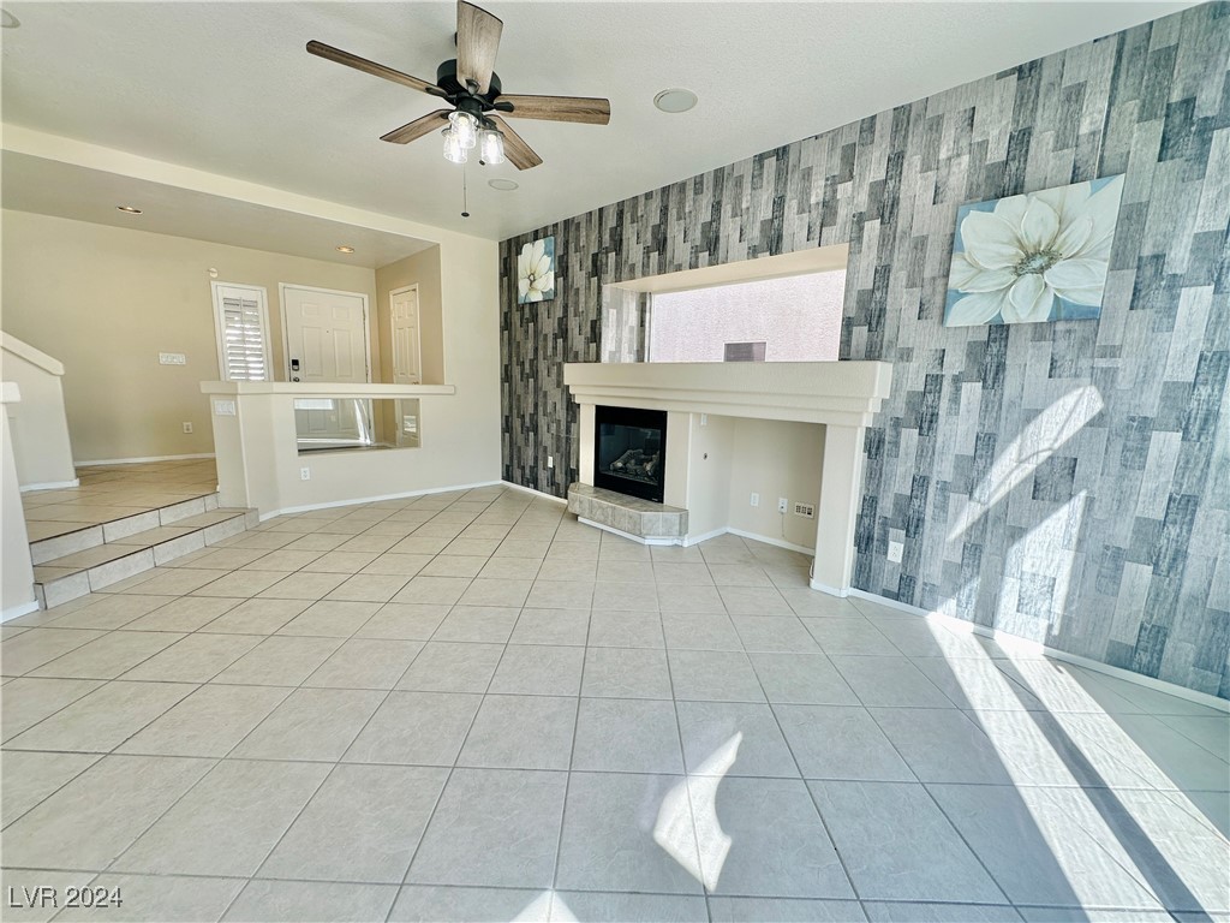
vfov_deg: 85.7
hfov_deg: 102.1
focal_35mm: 14
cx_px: 615
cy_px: 462
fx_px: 497
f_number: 2.2
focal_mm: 2.22
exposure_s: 1/120
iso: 50
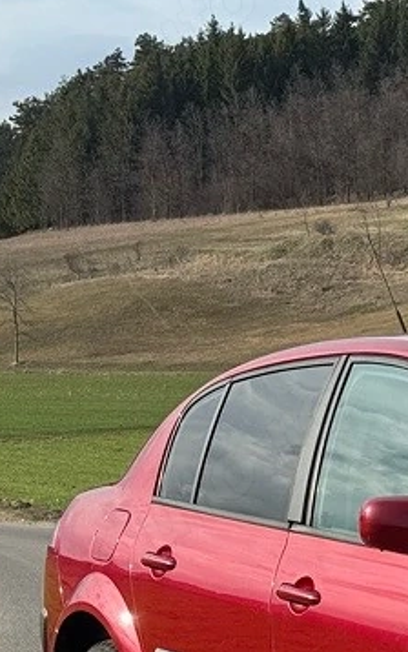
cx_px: 738
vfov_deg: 14.6
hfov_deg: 8.8
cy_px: 552
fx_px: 2524
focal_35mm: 142
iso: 64
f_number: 1.78
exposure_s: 1/2513
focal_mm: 6.76
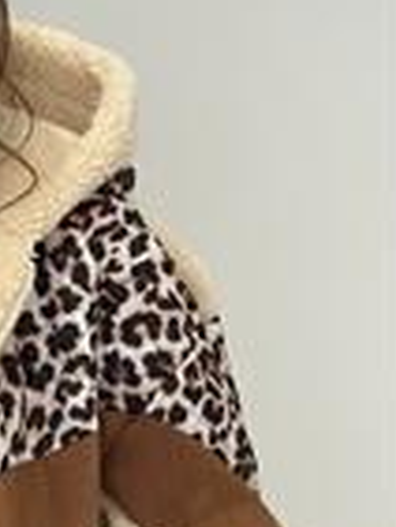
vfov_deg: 10.8
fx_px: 2757
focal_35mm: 181
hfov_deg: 7.9
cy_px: 499
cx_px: -340
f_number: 1.78
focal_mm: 6.86
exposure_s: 1/283
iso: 80
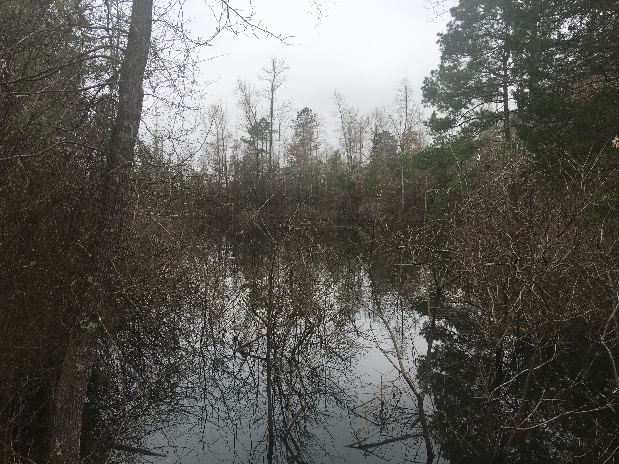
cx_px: 310
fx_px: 519
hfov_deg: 61.7
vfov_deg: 48.2
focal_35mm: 29
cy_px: 232
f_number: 2.2
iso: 25
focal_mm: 4.15
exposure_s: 1/444
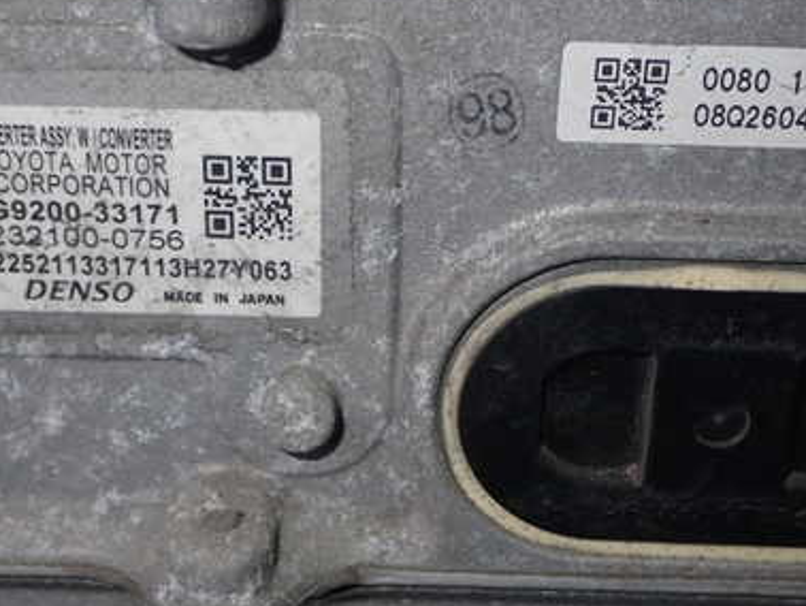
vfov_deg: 22.6
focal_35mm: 65
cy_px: 329
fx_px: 1514
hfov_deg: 29.8
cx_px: 394
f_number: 8
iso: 200
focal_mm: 7.31
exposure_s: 1/40
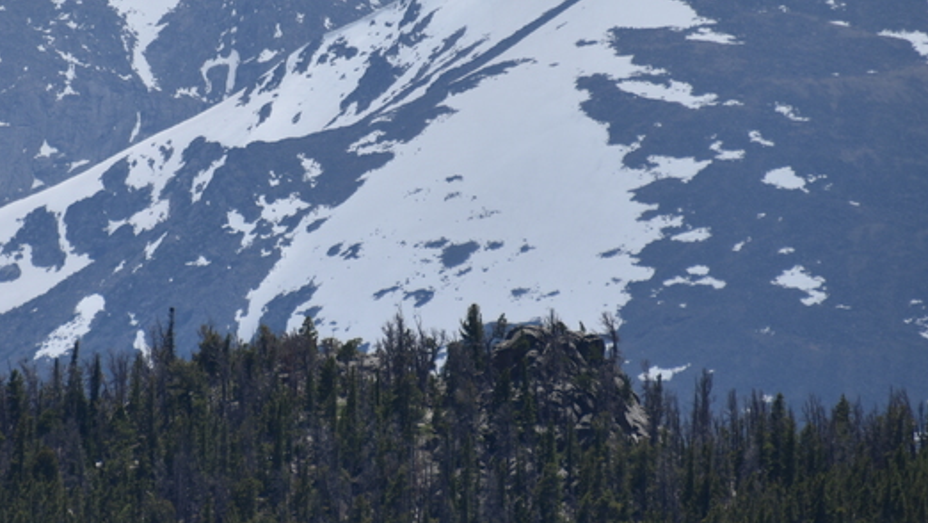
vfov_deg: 1.6
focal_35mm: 771
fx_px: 18978
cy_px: 69
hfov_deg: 2.8
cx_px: 254
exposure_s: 1/640
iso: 100
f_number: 6.3
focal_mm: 300
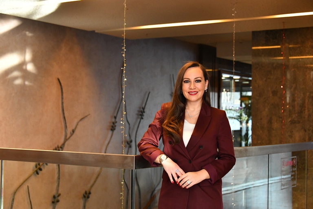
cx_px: 156
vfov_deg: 20.0
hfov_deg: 29.7
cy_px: 104
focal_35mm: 68
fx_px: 591
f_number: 5
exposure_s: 1/125
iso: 4000
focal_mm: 68
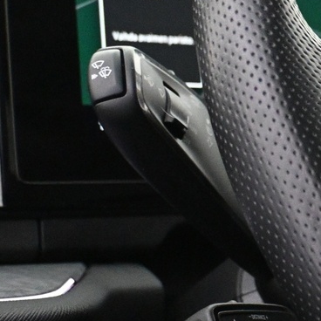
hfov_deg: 11.3
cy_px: 144
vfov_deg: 12.0
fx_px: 1532
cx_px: 525
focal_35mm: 146
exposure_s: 1/40
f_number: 4.5
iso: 4000
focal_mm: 26
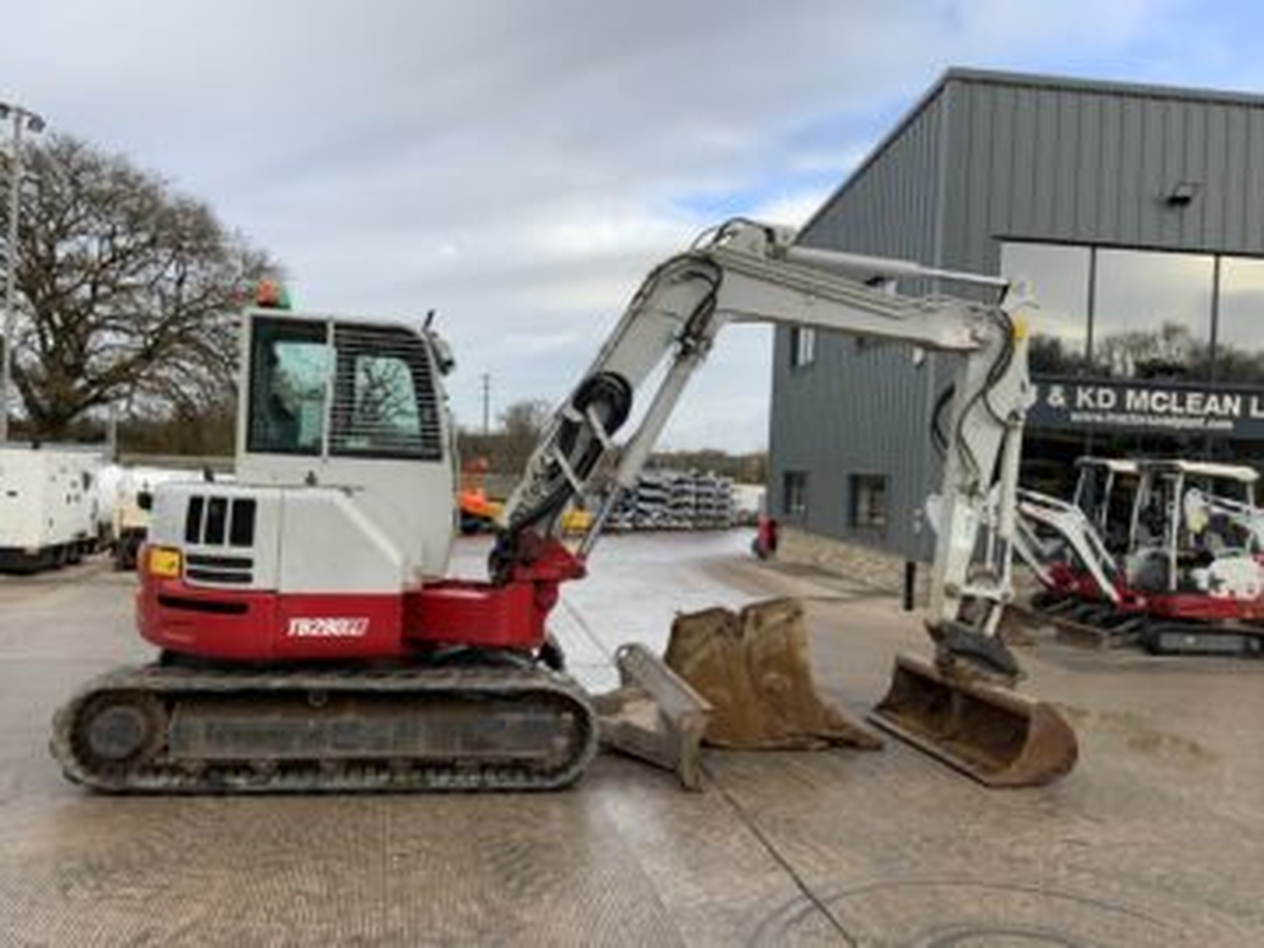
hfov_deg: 61.7
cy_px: 474
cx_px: 632
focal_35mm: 29
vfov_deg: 48.2
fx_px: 1059
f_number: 1.8
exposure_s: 1/425
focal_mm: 3
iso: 16
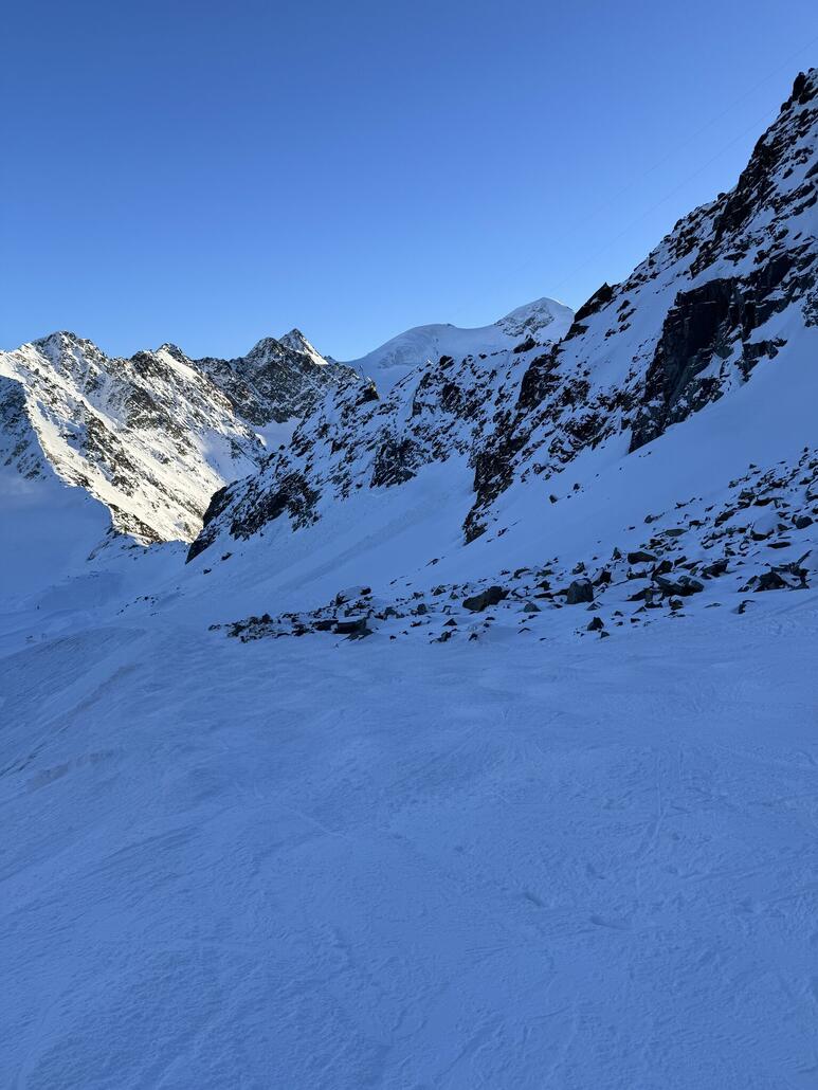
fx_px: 756
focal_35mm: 24
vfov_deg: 71.6
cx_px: 409
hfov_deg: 56.8
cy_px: 545
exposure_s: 1/2252
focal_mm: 6.76
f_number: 1.78
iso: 80
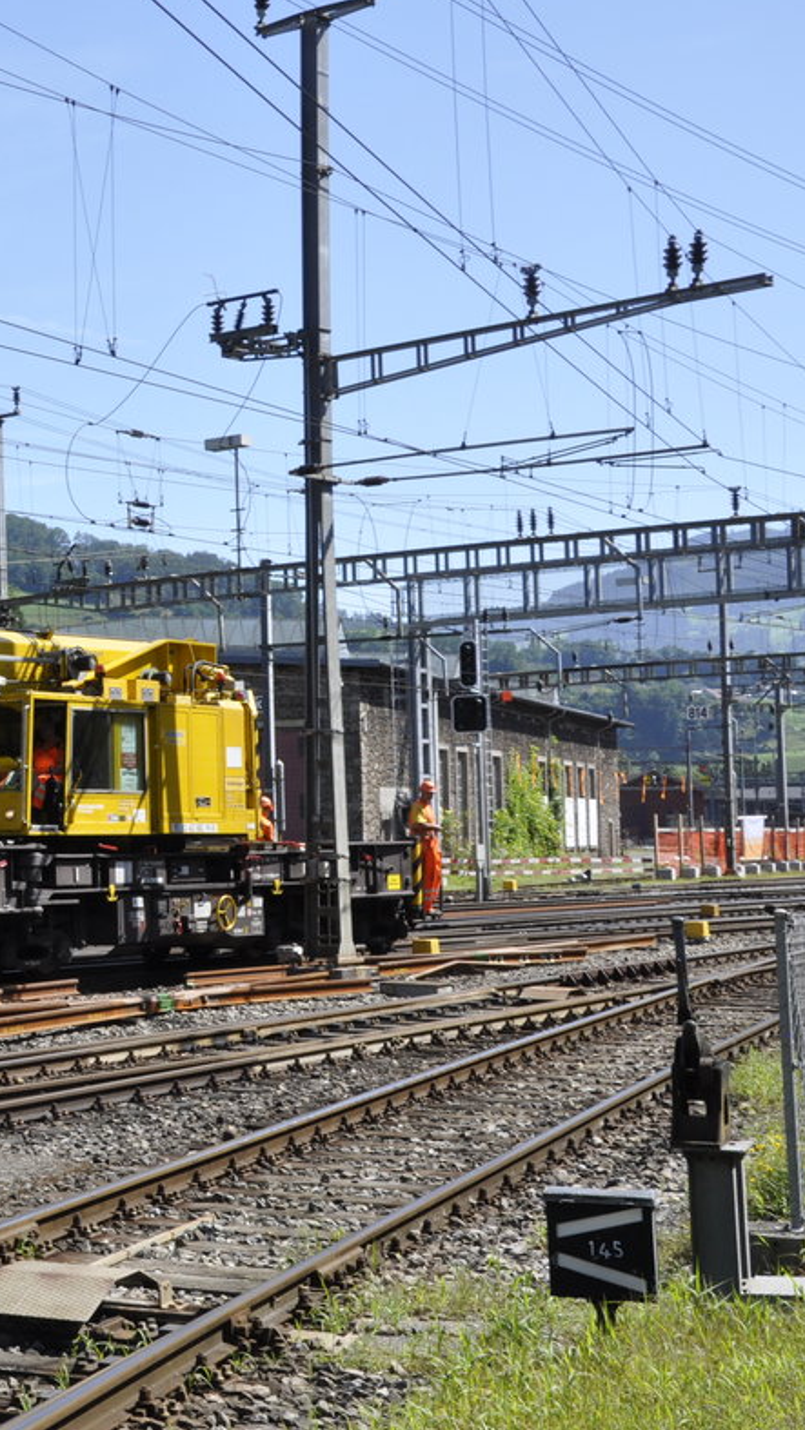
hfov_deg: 18.5
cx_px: -282
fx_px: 2268
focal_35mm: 60
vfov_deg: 35.0
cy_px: 715
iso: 640
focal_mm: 25
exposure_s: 1/250
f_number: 16
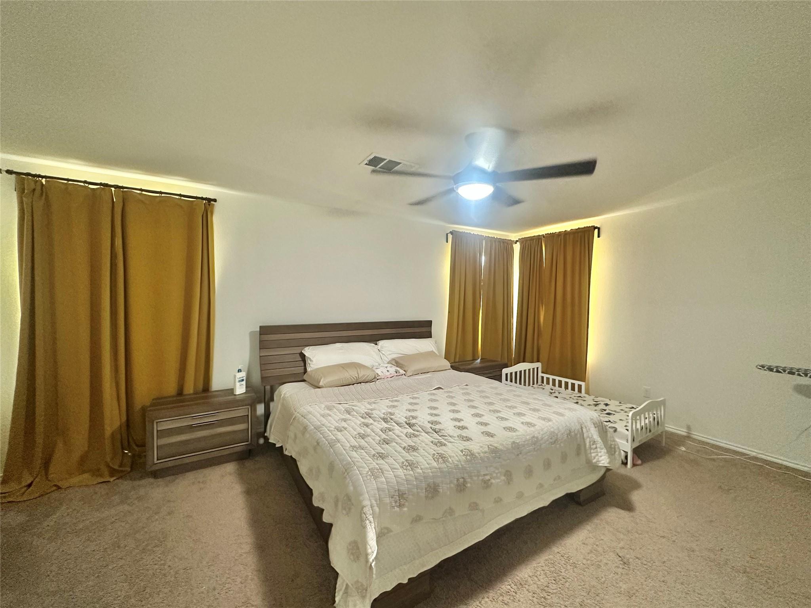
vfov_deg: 85.7
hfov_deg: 102.1
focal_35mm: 14
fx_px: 328
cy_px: 304
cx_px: 406
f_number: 2.2
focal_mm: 2.22
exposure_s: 1/60
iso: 500
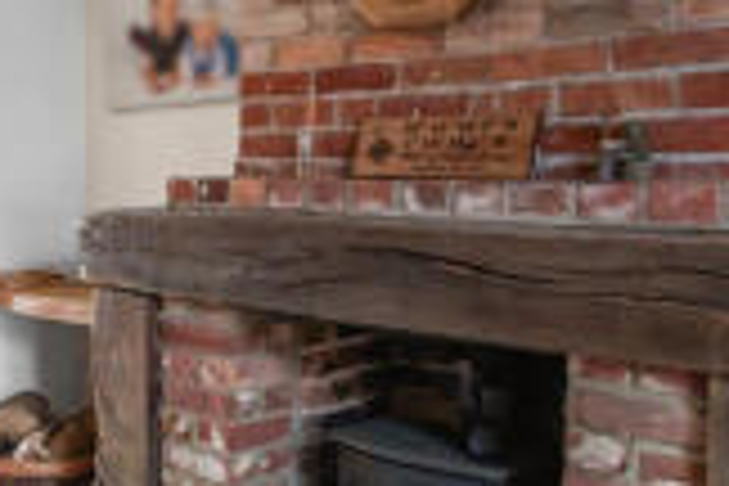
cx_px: 4
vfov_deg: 29.8
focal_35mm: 44
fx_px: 891
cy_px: 101
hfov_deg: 39.4
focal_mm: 10
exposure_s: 1/60
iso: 320
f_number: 8
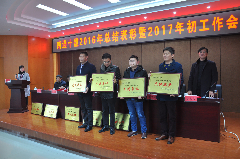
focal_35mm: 27
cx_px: 120
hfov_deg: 67.4
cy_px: 80
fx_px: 180
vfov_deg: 47.8
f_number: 5.6
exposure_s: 1/25
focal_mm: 18
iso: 400
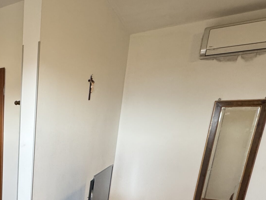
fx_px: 254
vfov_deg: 38.9
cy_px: 192
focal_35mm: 33
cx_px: -9
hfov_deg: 45.2
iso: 250
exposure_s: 1/100
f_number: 2.2
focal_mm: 2.22
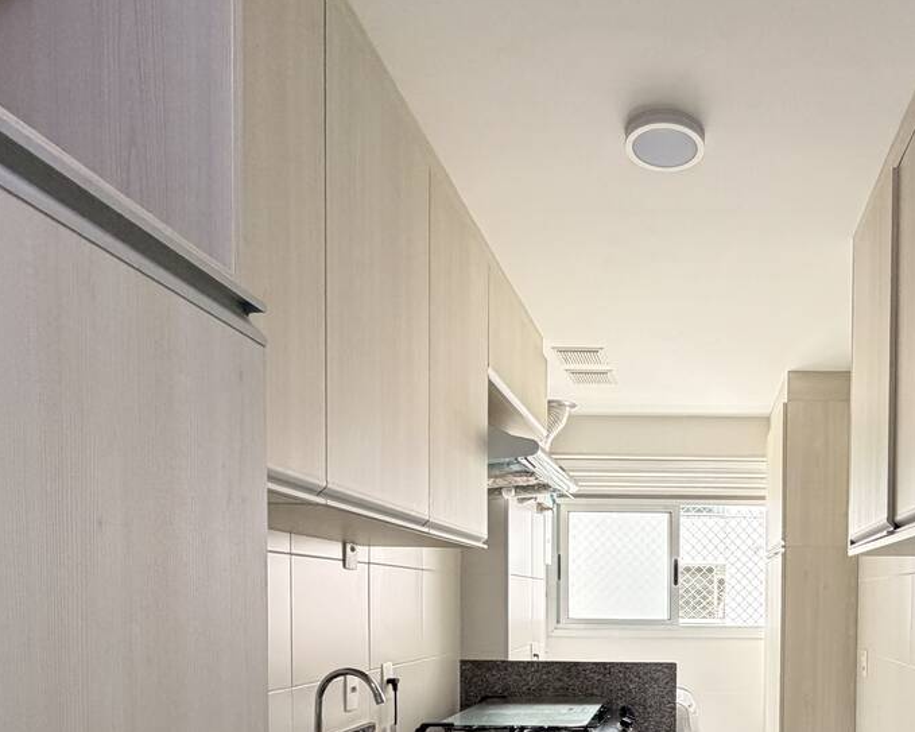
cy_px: 635
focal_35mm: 29
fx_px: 785
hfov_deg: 56.9
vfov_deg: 46.0
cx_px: 705
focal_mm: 2.22
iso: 320
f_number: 2.2
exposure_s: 1/81
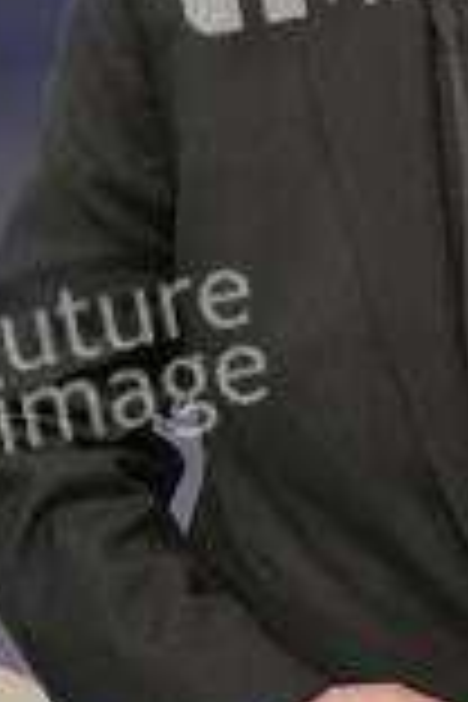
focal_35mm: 141
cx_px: 526
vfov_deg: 14.5
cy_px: 153
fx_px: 2749
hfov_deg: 9.6
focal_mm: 55
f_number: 7.1
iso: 2000
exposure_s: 1/200
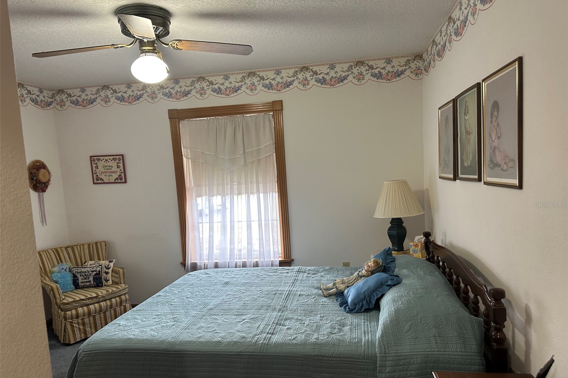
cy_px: 204
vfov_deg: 51.2
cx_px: 284
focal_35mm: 25
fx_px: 394
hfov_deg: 71.5
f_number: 1.78
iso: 160
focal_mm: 6.86
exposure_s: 1/60
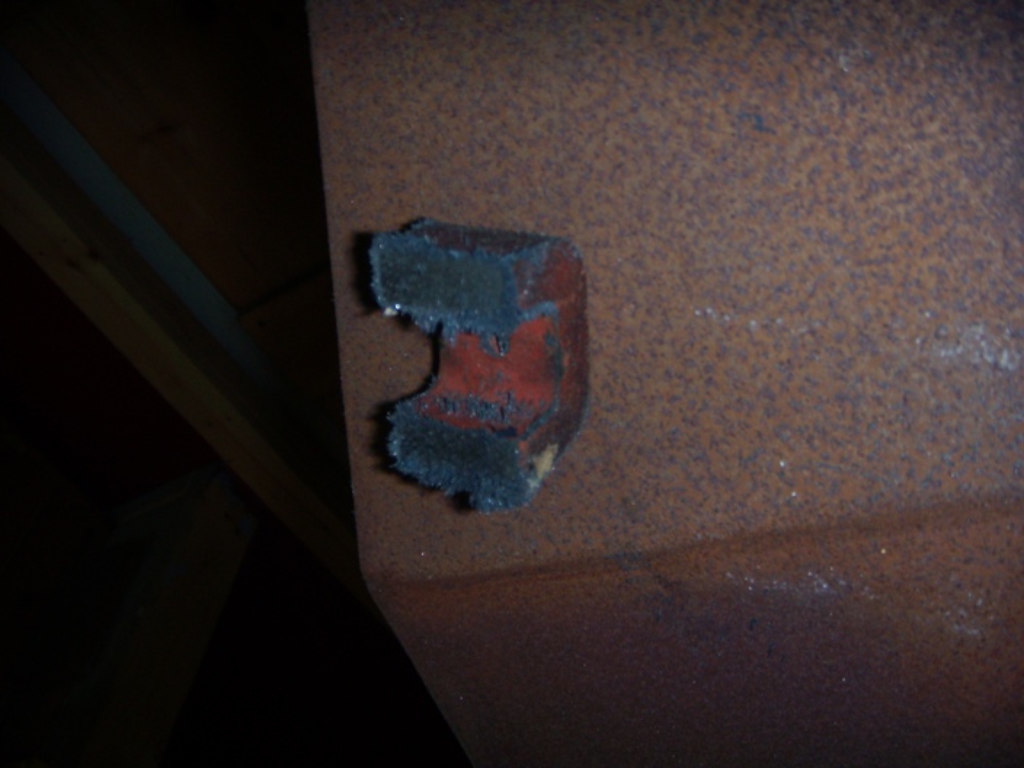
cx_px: 512
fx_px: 1124
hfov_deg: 49.0
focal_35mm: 38
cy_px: 384
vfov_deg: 37.7
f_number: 3.5
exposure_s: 1/60.2
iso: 64
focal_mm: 6.4
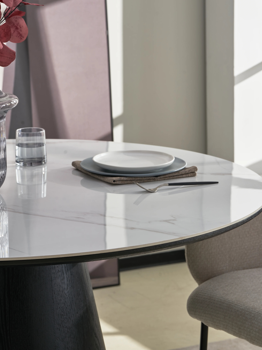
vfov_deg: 13.5
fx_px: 1473
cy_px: 160
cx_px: 139
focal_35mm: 146
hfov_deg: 10.2
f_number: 11
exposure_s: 1/1.25
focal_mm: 123
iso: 100
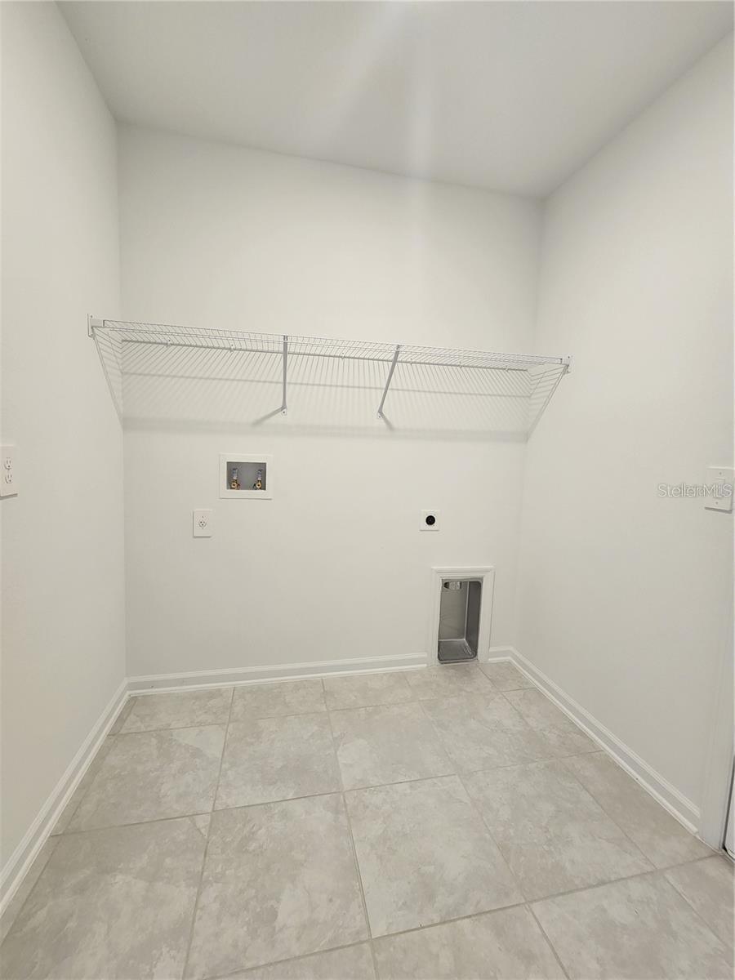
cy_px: 490
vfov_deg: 106.2
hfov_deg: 89.9
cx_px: 368
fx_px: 368
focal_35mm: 13
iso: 250
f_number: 2.2
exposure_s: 1/60
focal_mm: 2.2
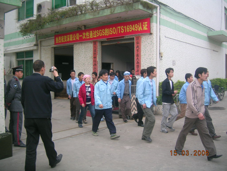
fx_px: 230
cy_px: 86
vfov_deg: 40.7
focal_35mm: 35
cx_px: 114
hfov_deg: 52.6
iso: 50
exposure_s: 1/139
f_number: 2.8
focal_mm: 5.4
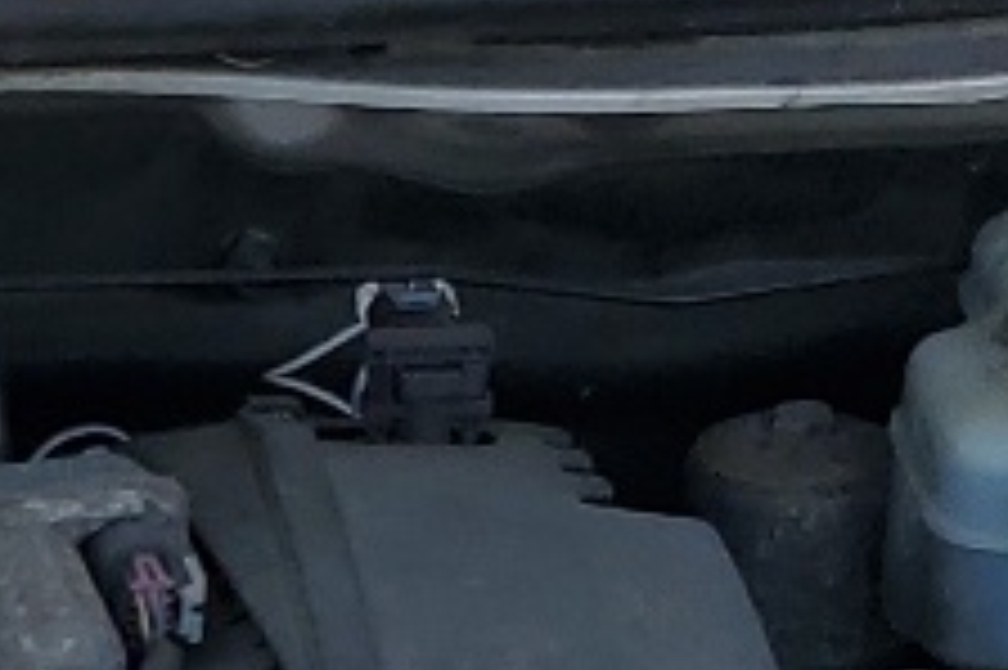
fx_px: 5400
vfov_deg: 7.0
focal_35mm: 193
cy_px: 976
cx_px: -266
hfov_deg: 10.5
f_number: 1.5
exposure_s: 1/2500
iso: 50
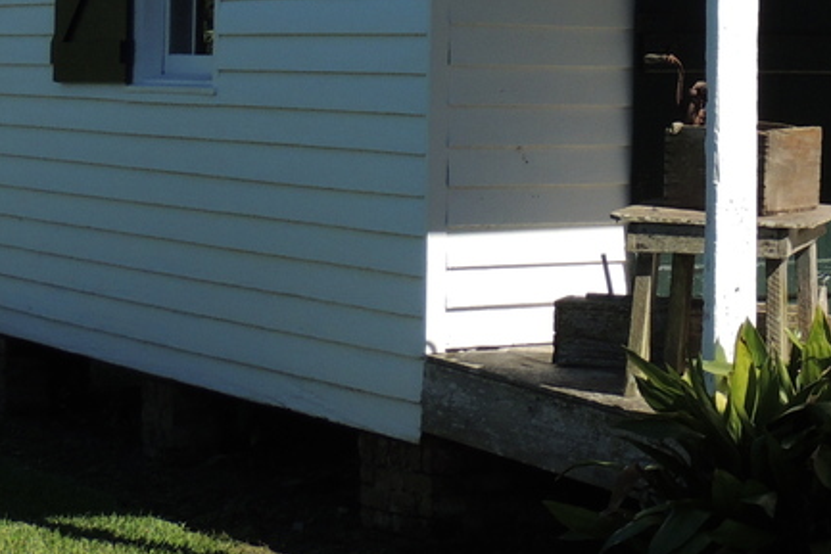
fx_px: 2840
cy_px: -50
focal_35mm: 123
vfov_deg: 11.0
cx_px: 1025
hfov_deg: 15.9
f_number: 3.3
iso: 100
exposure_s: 1/1250
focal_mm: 7.1
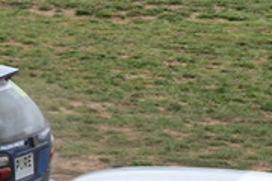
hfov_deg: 1.3
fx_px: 12065
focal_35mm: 1597
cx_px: -243
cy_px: 125
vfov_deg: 0.9
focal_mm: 240
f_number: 11
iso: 800
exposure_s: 1/640
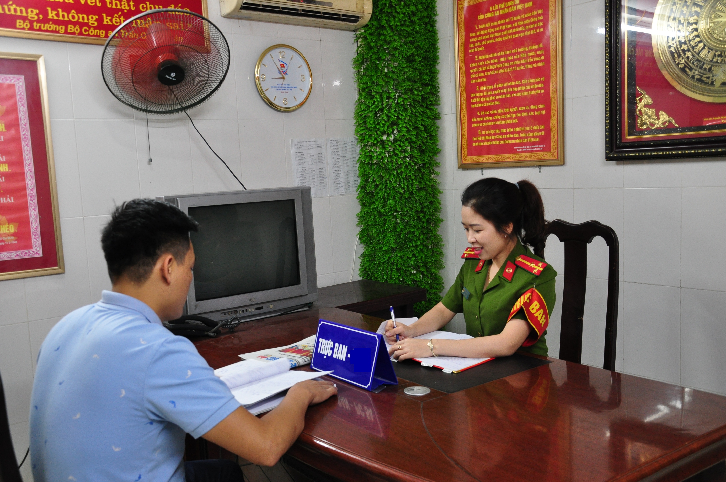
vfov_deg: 36.8
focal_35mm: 36
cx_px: 363
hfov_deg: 53.2
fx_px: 725
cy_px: 241
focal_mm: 24
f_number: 4.5
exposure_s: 1/20
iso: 800
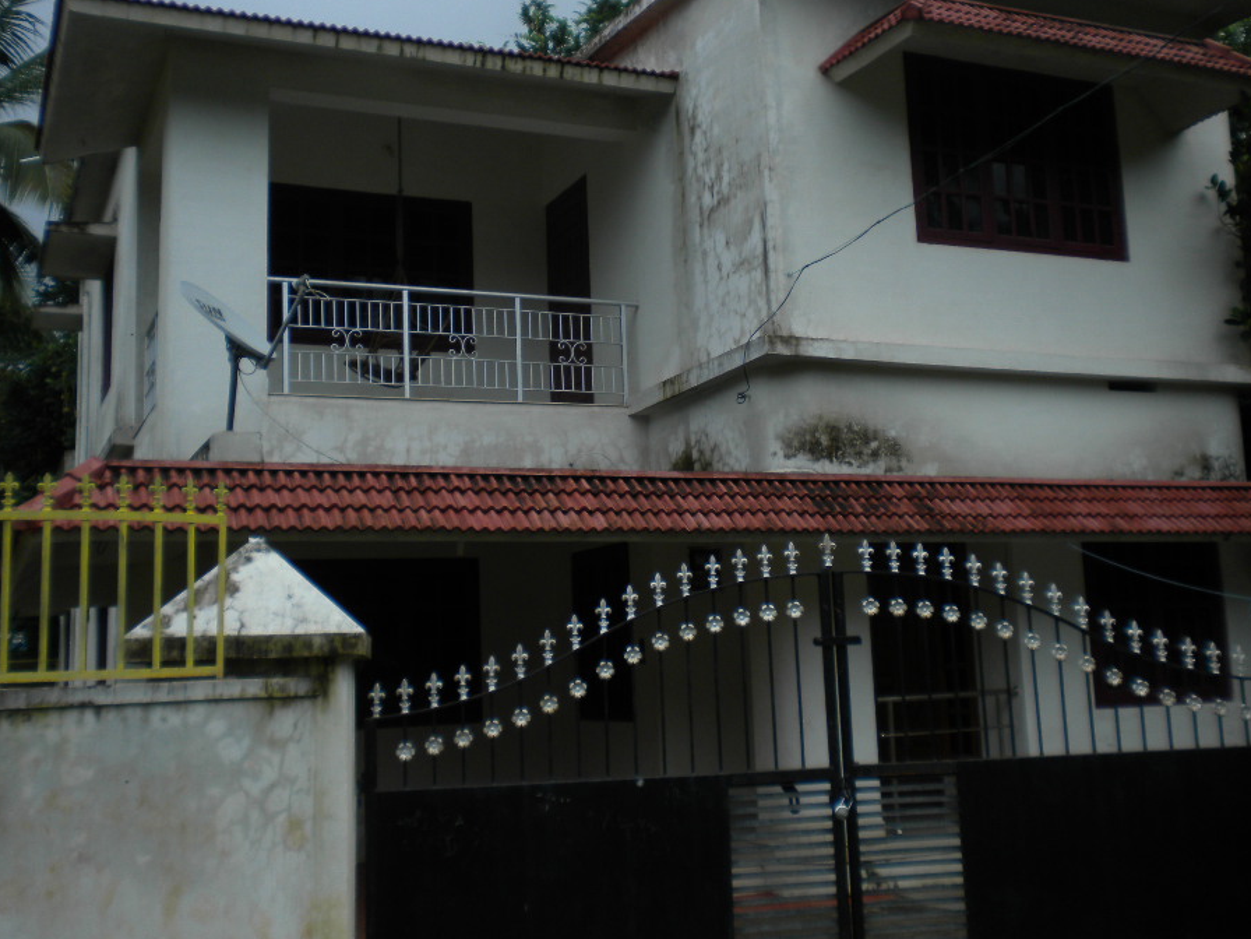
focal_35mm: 40
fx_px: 1446
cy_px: 415
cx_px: 656
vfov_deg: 35.9
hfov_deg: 46.8
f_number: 4.6
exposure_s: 1/354
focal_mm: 6.3
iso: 80
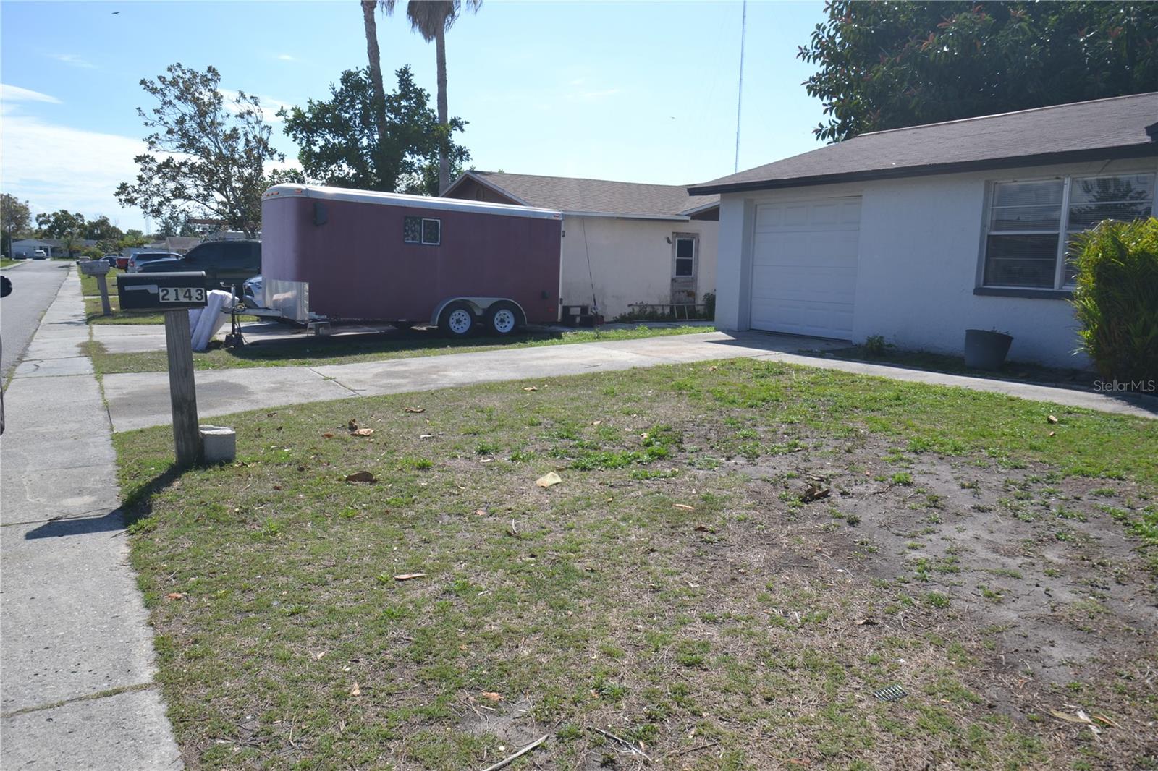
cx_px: 579
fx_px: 820
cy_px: 386
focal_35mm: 26
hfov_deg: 70.4
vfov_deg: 50.4
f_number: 8
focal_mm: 17
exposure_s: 1/250
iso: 100
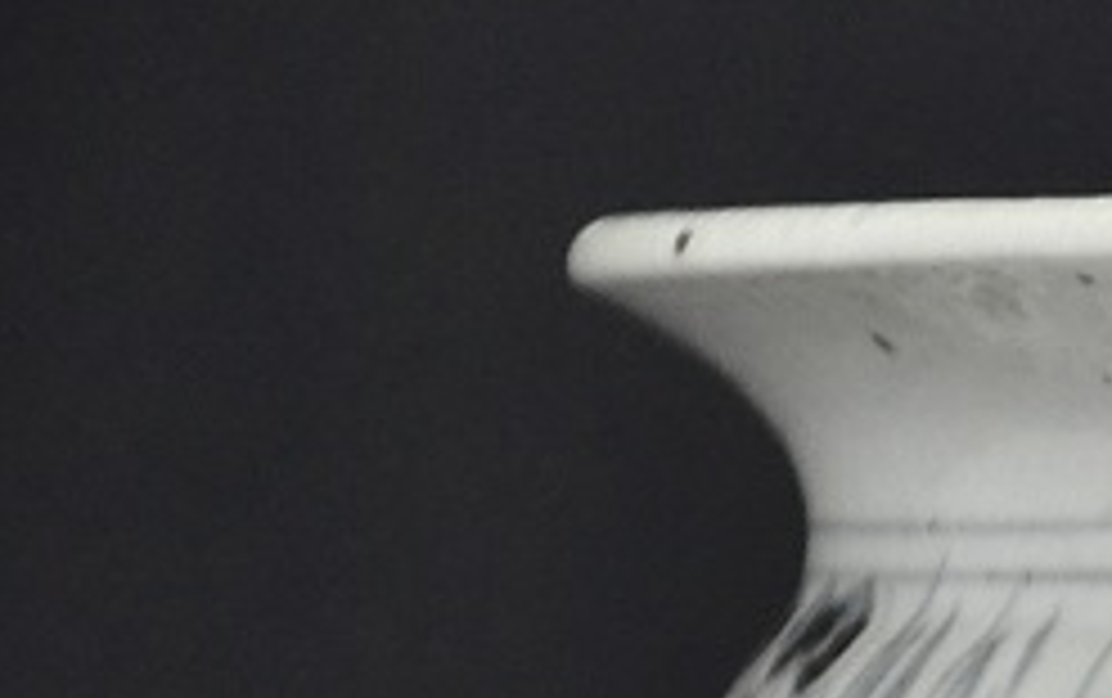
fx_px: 21208
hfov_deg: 3.0
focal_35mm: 699
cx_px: 2769
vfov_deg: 1.9
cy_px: 1500
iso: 1100
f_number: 6.3
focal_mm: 92
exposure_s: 1/40
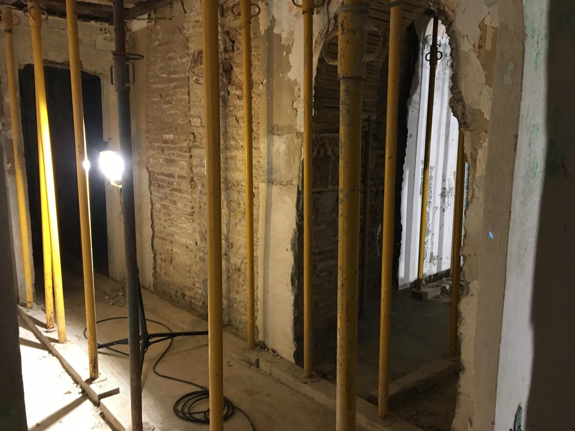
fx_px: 482
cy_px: 216
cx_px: 288
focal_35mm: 29
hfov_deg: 61.7
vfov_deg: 48.2
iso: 200
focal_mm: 4.15
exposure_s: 1/20
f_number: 2.2
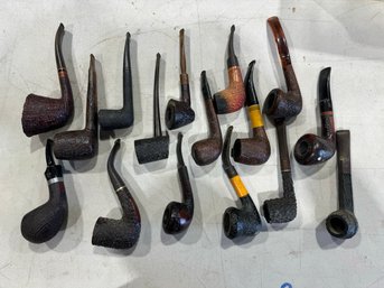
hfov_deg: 71.6
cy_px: 144
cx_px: 192
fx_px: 266
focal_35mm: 24
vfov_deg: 56.8
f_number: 1.78
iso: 50
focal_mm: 6.76
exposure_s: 1/121
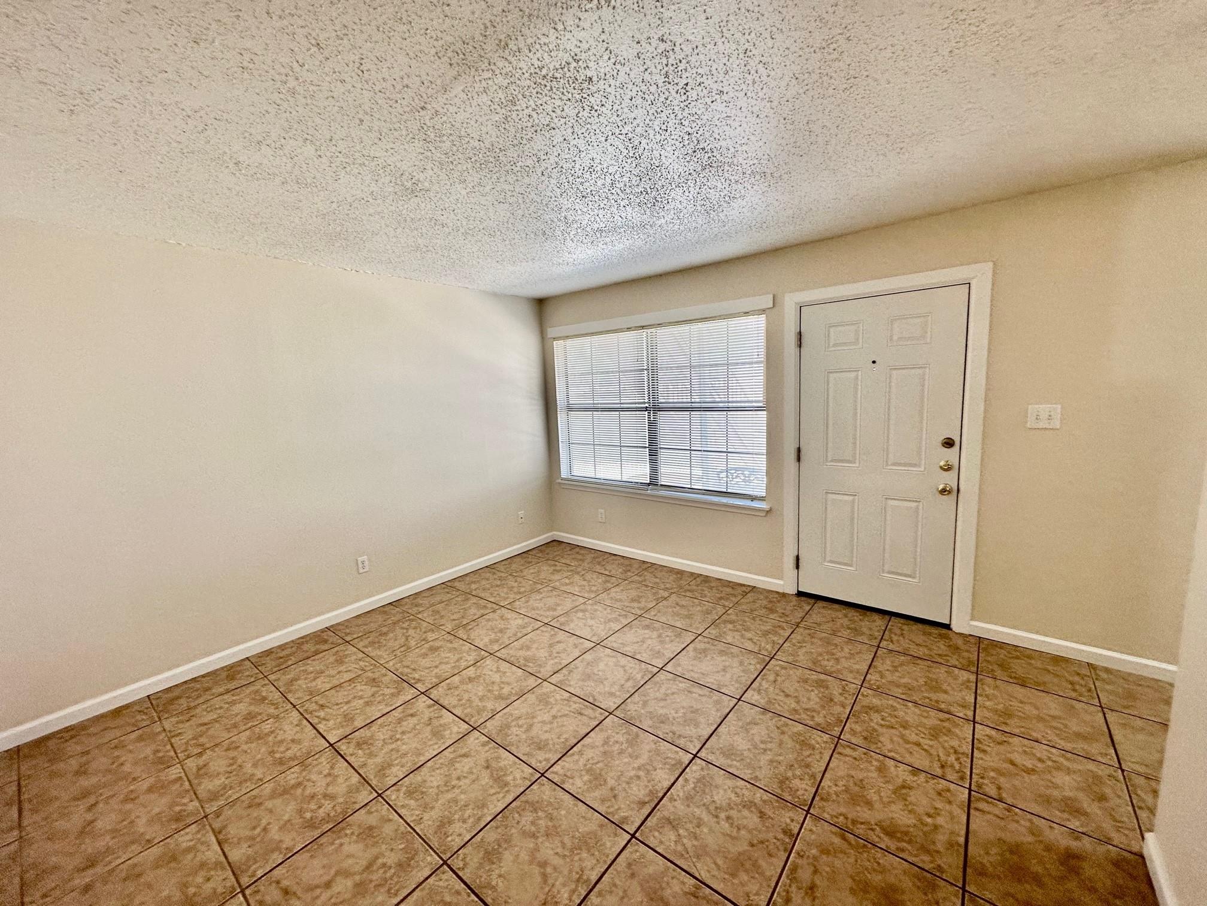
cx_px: 604
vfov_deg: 85.7
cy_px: 453
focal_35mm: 14
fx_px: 488
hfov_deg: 102.1
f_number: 2.2
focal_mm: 2.22
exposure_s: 1/120
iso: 125
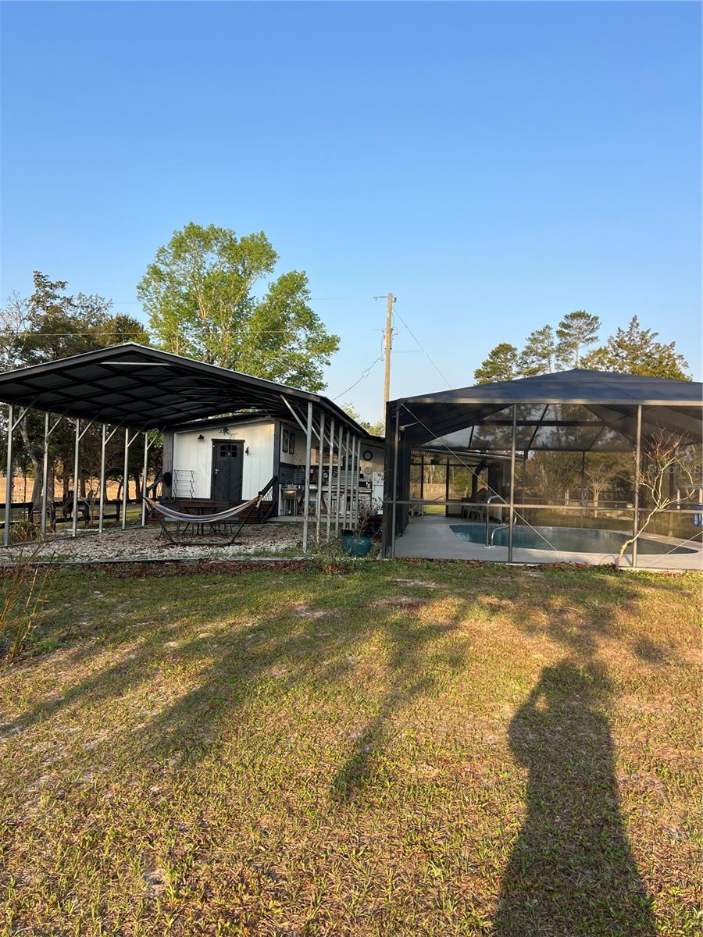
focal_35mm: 26
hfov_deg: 53.1
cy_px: 468
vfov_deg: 67.3
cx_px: 352
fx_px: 704
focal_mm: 5.7
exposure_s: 1/1621
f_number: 1.5
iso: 50
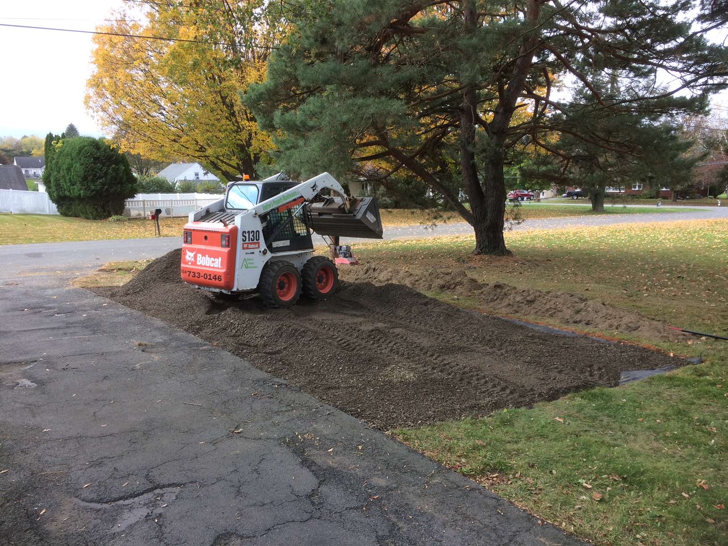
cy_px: 273
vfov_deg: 48.2
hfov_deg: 61.7
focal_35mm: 29
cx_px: 364
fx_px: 610
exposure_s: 1/193
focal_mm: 4.15
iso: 32
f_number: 2.2
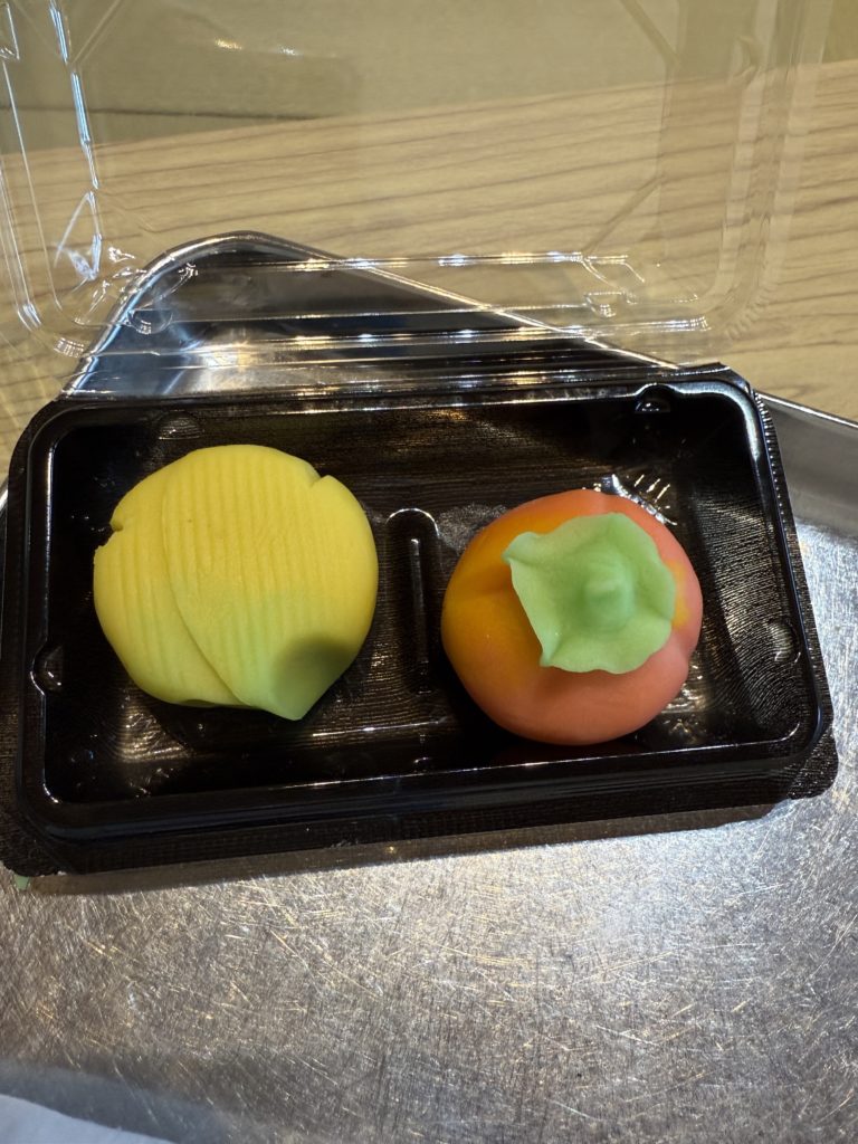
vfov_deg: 71.6
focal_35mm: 24
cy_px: 572
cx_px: 429
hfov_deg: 56.8
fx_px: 793
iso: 160
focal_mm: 2.22
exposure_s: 1/99
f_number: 2.2
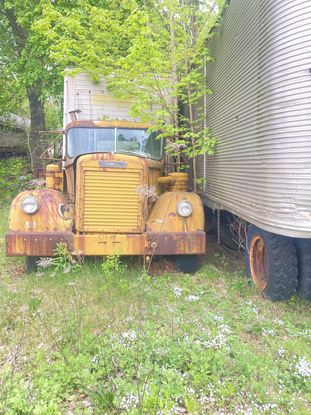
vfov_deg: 63.4
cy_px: 208
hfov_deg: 49.7
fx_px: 335
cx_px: 156
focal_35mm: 28
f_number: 1.8
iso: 20
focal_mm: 3.99
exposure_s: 1/122
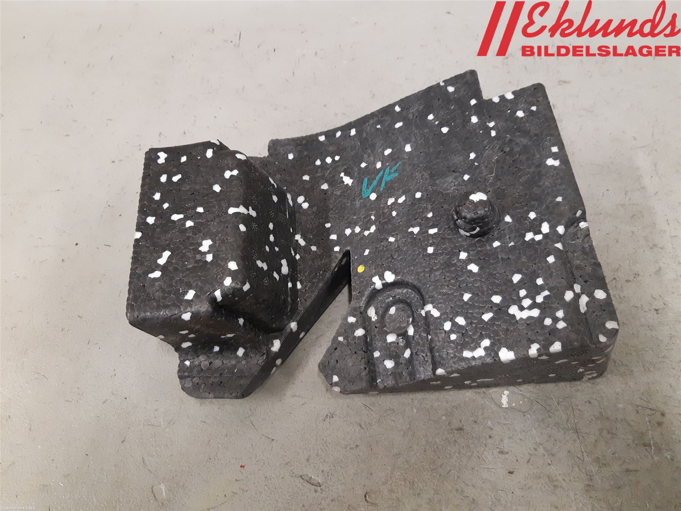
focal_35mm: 26
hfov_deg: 67.3
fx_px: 511
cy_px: 256
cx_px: 340
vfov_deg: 53.1
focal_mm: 3.93
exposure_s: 1/50
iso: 250
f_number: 1.7
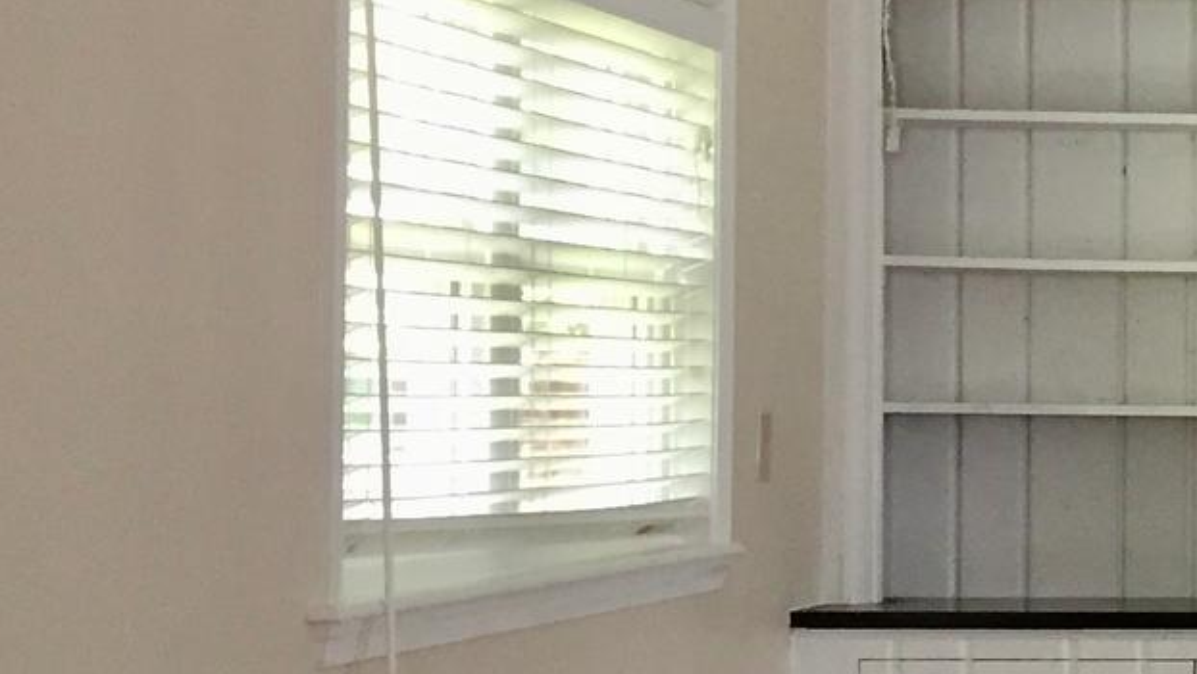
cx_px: 1940
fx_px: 3301
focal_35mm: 104
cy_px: 428
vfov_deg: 11.6
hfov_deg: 17.8
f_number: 2.2
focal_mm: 4.15
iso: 125
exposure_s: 1/30
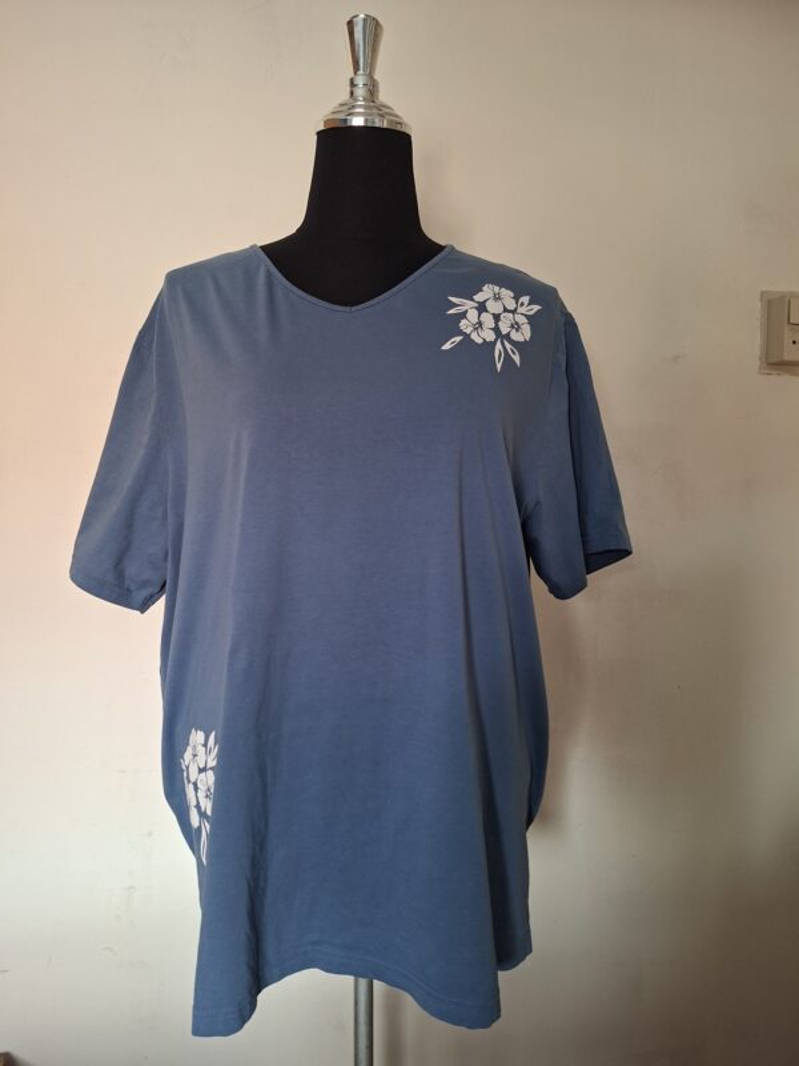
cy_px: 533
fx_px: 708
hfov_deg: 58.9
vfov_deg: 73.9
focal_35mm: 23
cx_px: 400
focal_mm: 5.54
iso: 250
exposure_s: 1/50
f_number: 1.8
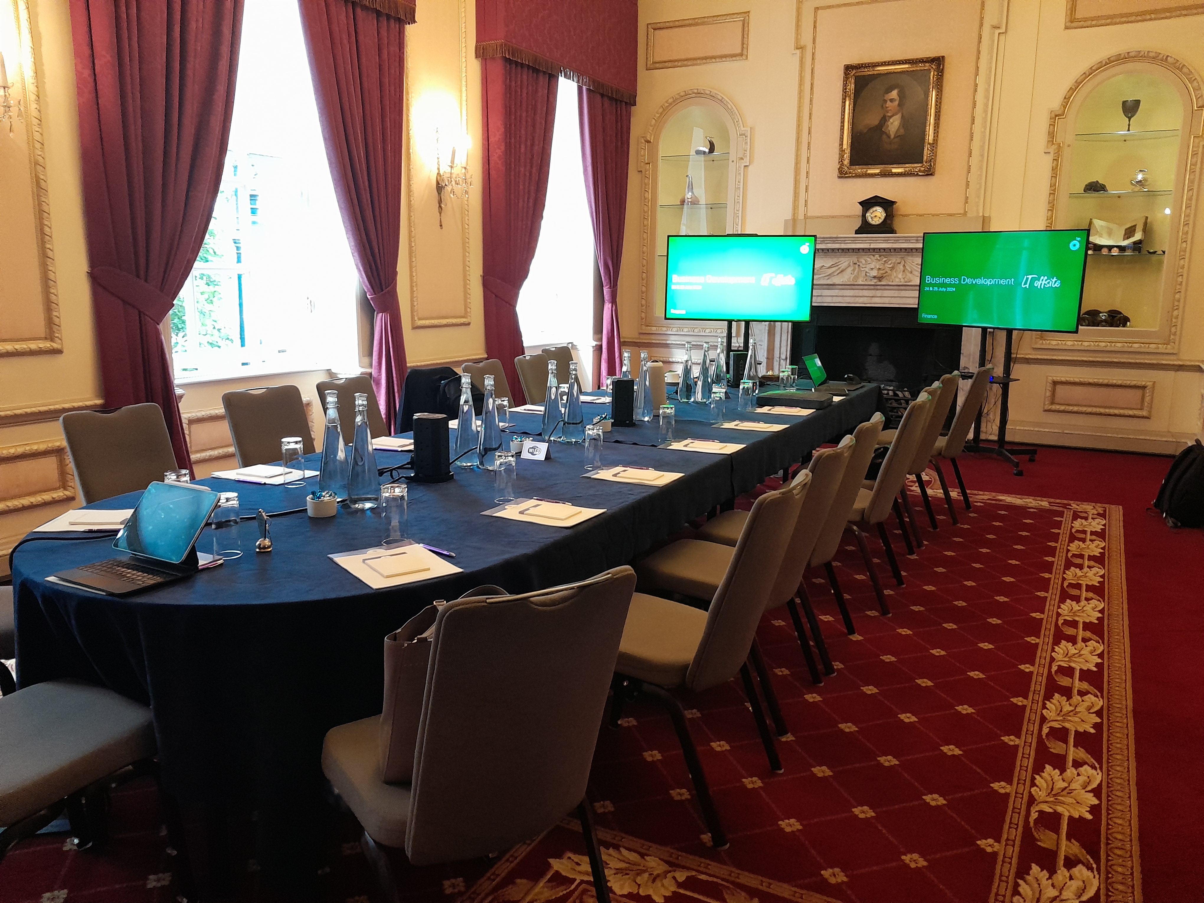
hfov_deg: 65.3
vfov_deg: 51.4
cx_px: 602
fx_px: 939
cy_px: 452
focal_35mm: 27
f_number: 1.8
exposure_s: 1/50
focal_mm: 4
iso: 320
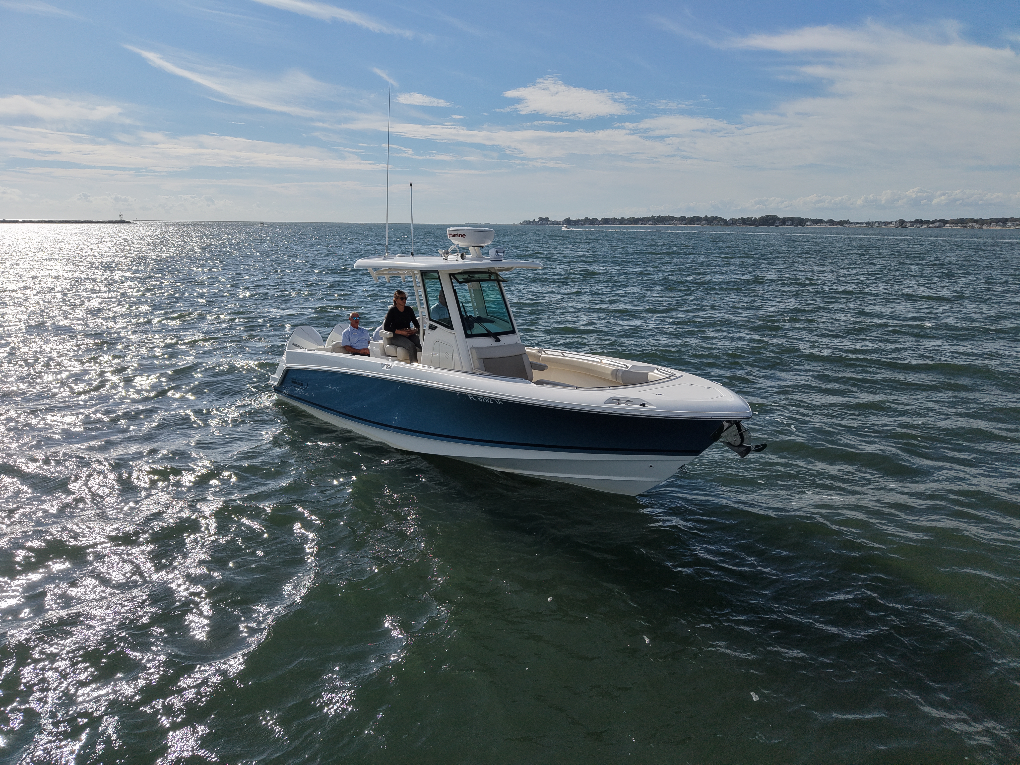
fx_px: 707
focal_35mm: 24
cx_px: 510
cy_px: 382
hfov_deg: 71.6
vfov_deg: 56.8
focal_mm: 8.67
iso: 400
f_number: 1.8
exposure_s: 1/2500
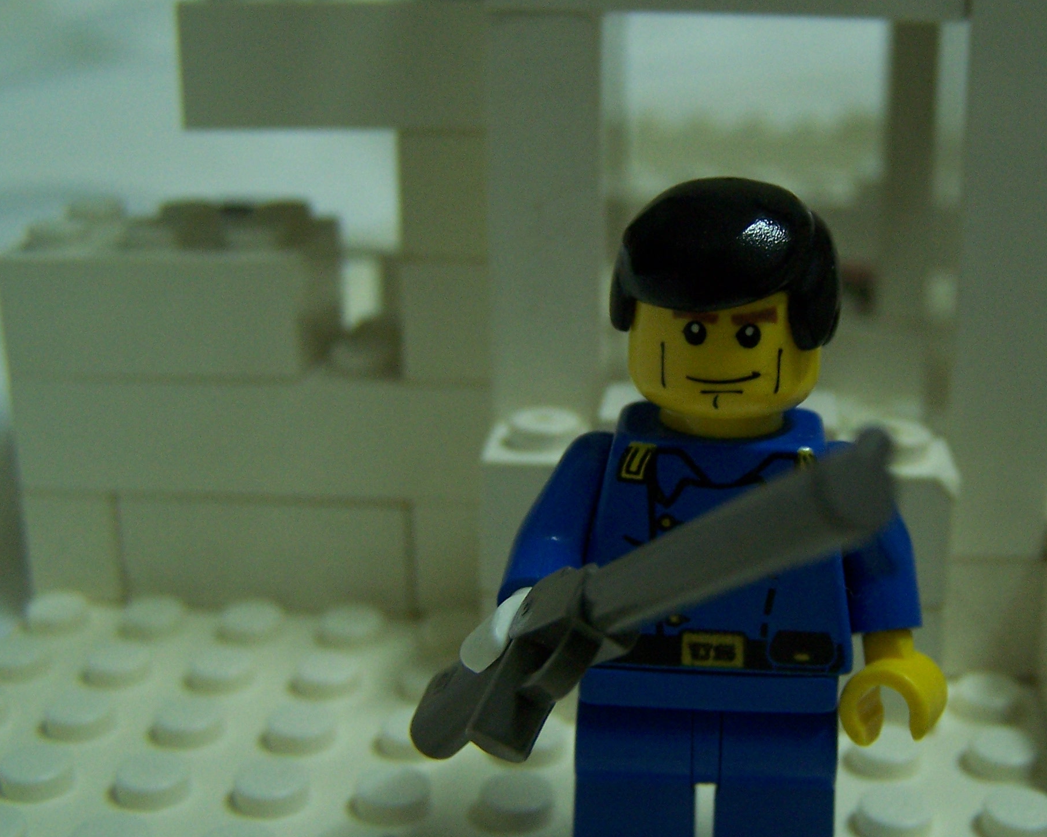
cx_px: 728
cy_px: 438
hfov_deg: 34.9
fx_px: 1642
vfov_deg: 28.6
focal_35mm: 53
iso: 140
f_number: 2.8
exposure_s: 1/10
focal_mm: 6.3
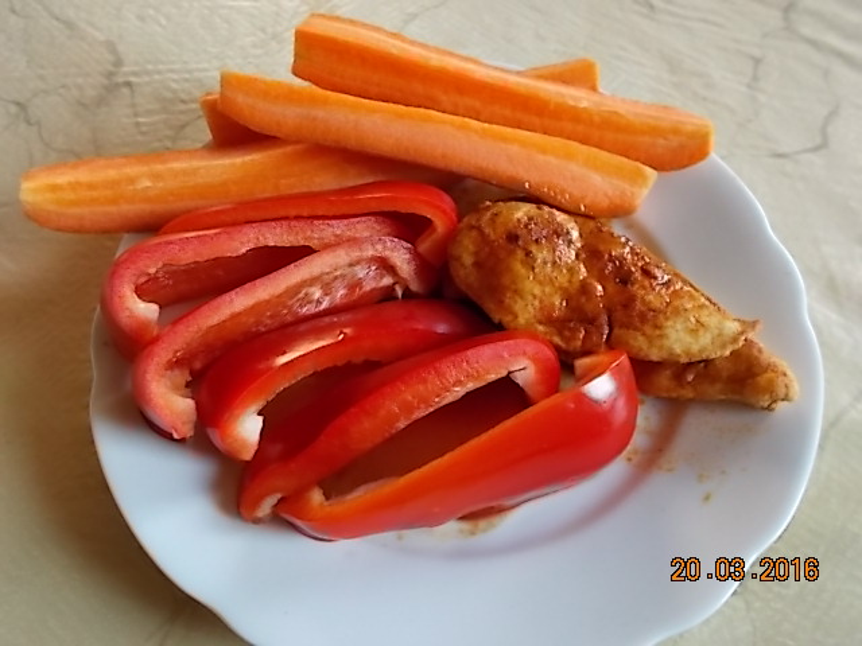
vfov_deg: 46.8
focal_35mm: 30
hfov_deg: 60.0
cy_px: 323
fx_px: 747
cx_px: 431
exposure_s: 1/20
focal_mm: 5.3
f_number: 3.4
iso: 200
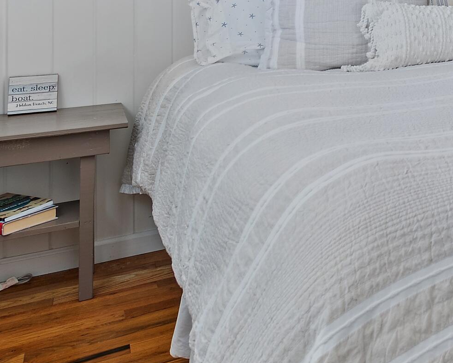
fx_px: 577
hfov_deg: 35.6
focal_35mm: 43
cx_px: 515
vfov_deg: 32.4
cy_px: 9
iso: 100
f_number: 4.5
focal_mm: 10
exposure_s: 1/2
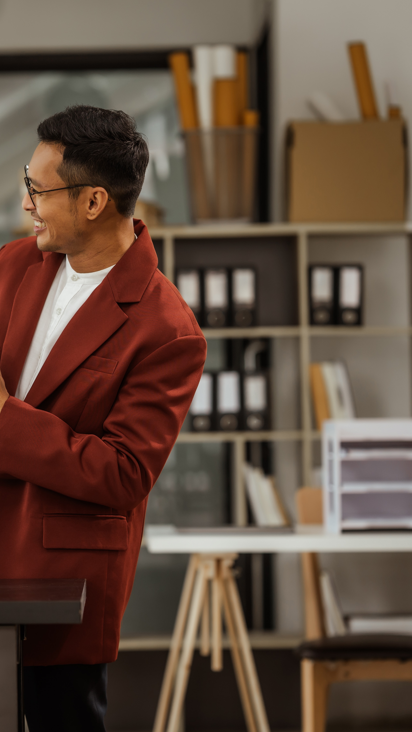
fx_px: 2602
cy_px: 367
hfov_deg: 8.9
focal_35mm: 134
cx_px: -85
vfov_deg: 16.0
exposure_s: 1/200
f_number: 2.2
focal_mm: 85
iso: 250
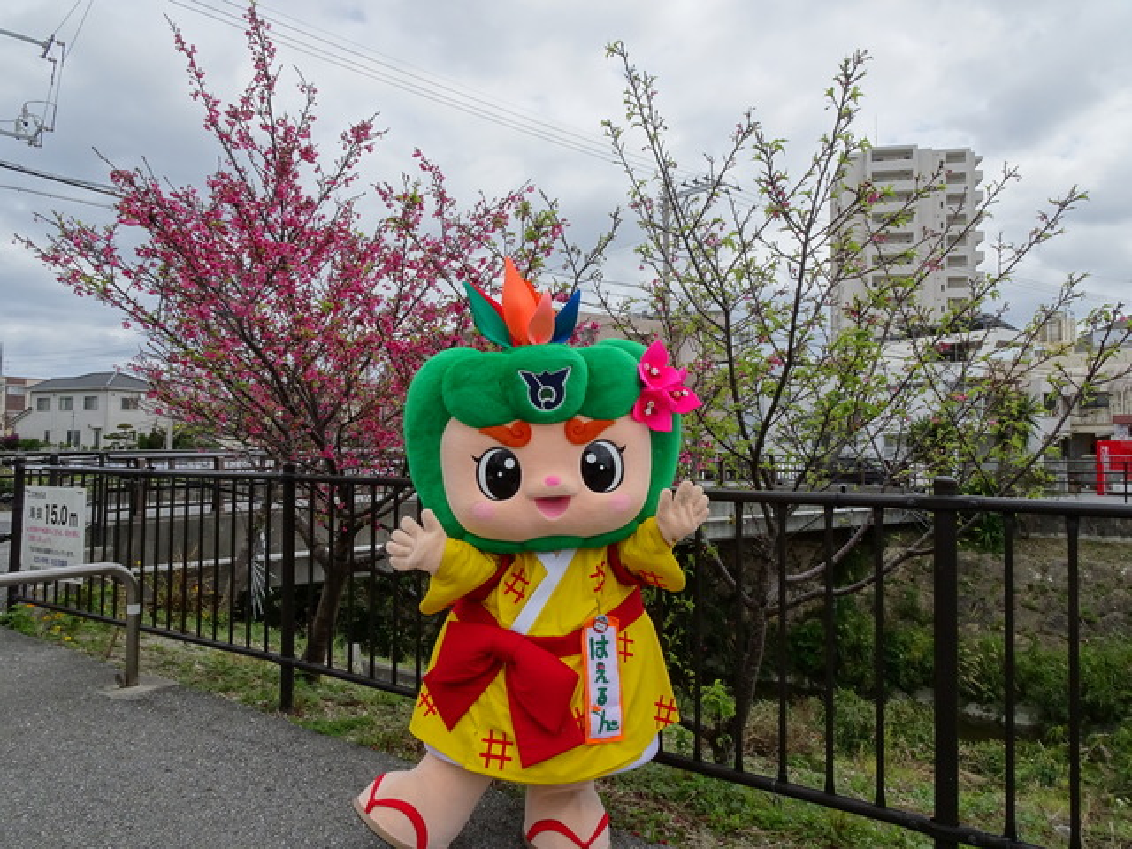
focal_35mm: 24
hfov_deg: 71.6
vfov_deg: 56.8
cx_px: 566
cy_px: 424
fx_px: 785
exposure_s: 1/400
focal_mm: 4.1
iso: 80
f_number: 5
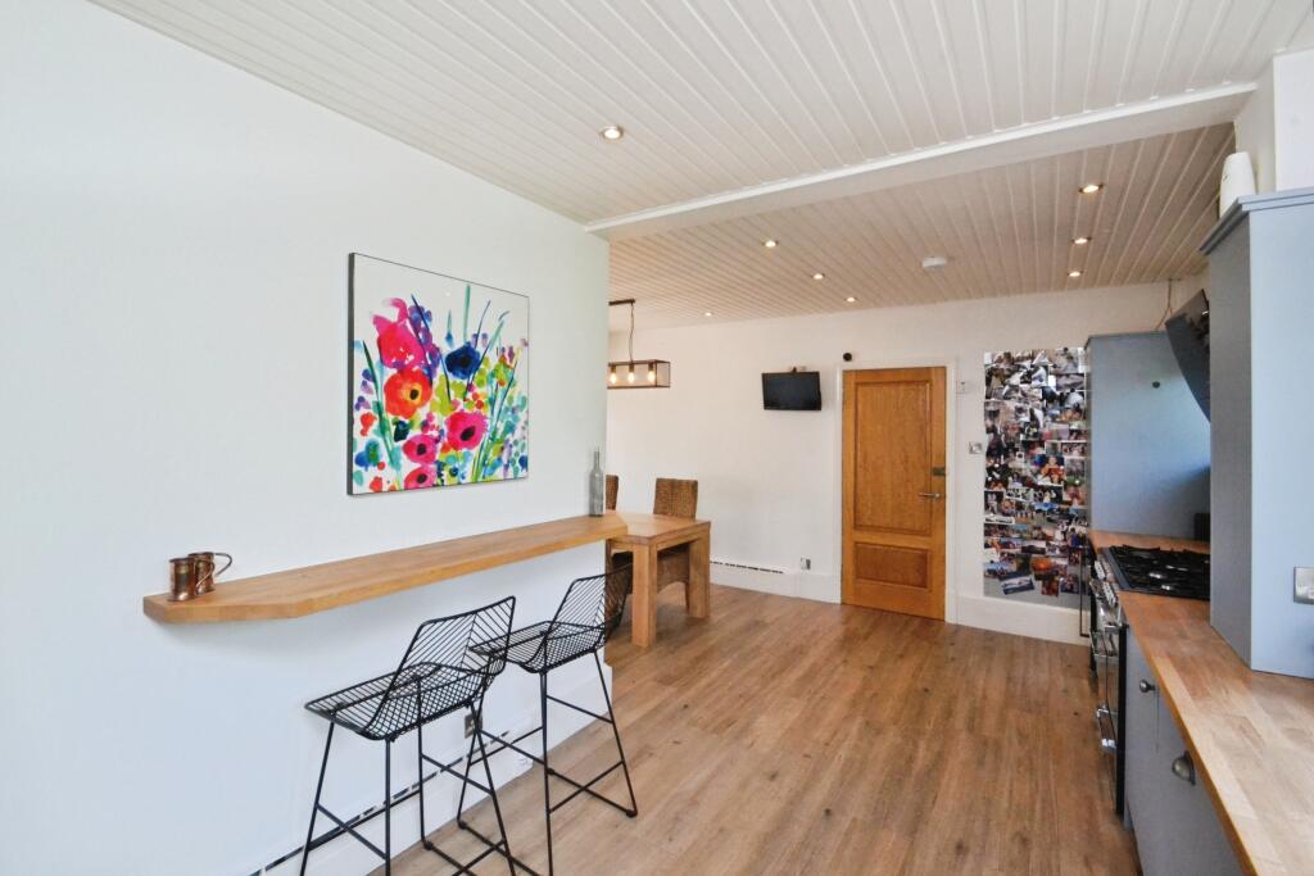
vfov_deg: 77.3
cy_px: 438
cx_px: 657
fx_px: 548
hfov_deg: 100.4
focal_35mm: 15
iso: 3200
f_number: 13
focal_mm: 10
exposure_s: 1/125
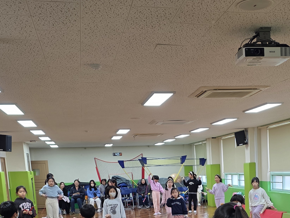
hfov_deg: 33.7
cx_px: 217
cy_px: 244
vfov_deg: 24.3
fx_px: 469
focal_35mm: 56
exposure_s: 1/120
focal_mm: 6.3
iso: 125
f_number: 1.7
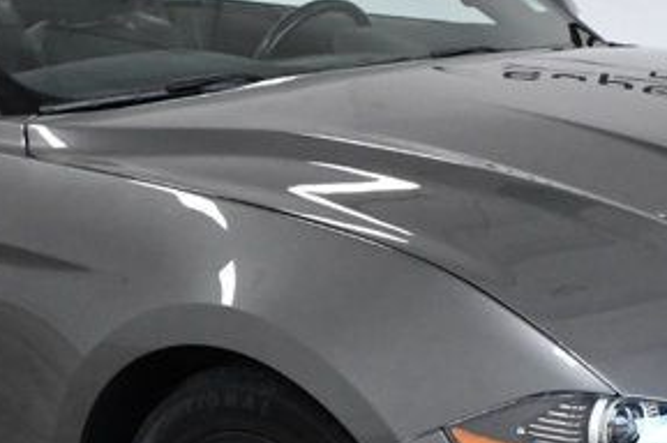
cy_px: 362
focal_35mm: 117
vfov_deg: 11.6
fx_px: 2165
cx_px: 353
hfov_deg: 17.5
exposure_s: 1/400
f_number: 10
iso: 2500
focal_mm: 22
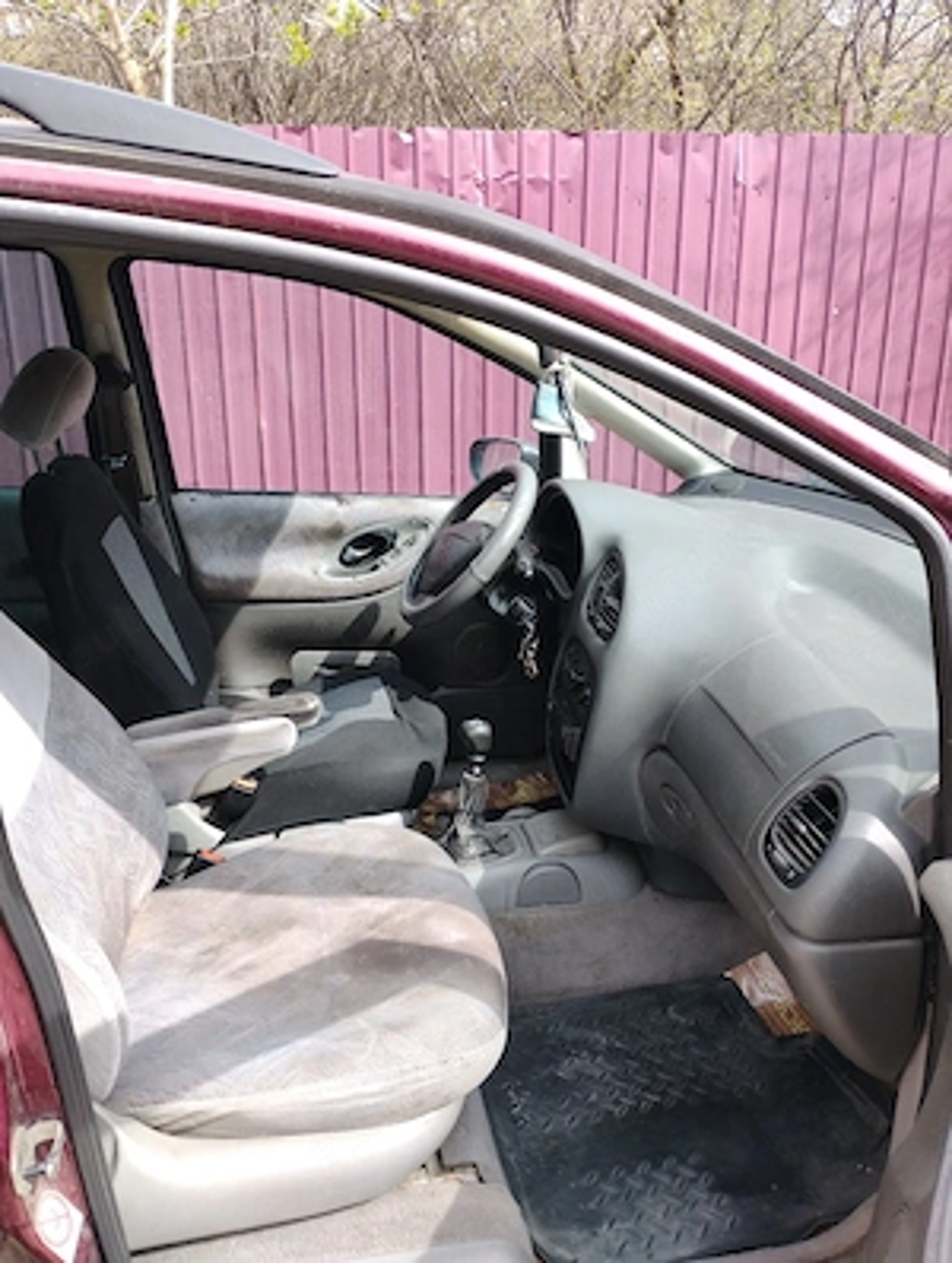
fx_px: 1023
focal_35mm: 28
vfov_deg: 63.4
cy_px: 632
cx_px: 476
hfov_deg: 49.9
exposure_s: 1/100
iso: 103
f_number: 1.8
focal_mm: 4.26
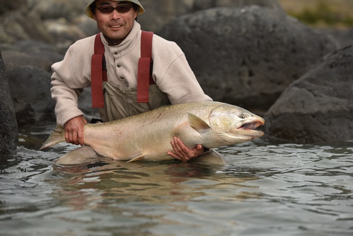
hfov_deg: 16.8
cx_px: 176
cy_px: 118
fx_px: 1196
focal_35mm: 122
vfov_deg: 11.2
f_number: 3.2
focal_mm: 122
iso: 200
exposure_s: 1/4000
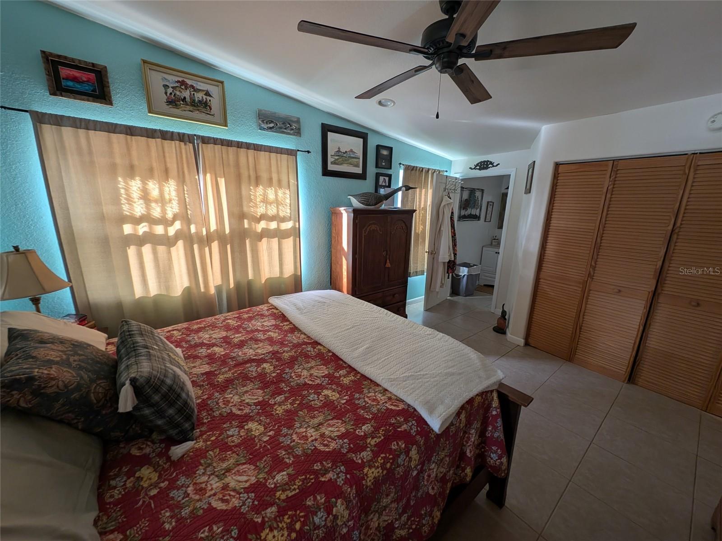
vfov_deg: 94.5
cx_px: 361
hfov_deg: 110.5
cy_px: 270
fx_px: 250
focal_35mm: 12
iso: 67
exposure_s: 1/46.5
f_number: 1.95
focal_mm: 2.23
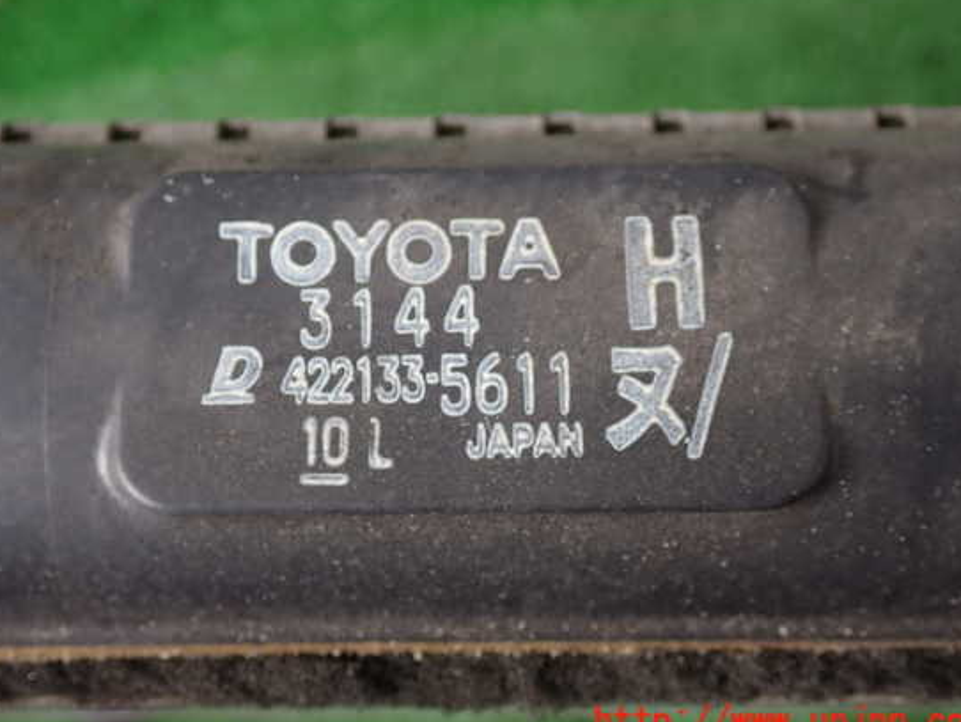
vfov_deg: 28.1
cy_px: 346
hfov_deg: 36.8
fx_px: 1444
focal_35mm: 52
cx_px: 463
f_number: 3.1
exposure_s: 1/100
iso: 125
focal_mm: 8.4
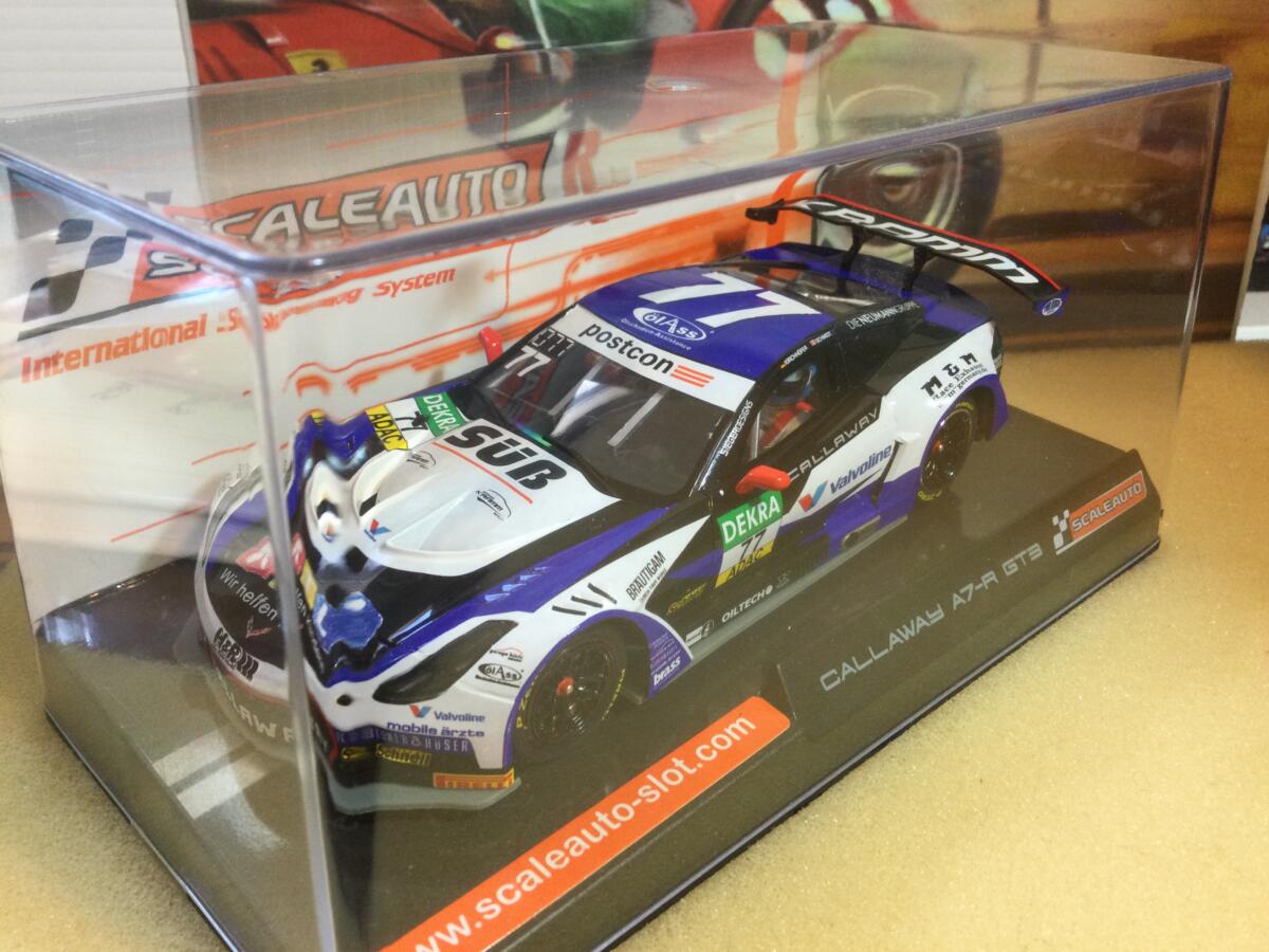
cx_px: 634
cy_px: 476
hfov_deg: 58.4
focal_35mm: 31
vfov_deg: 45.4
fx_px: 1136
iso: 80
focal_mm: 3.3
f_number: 2.4
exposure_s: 1/33
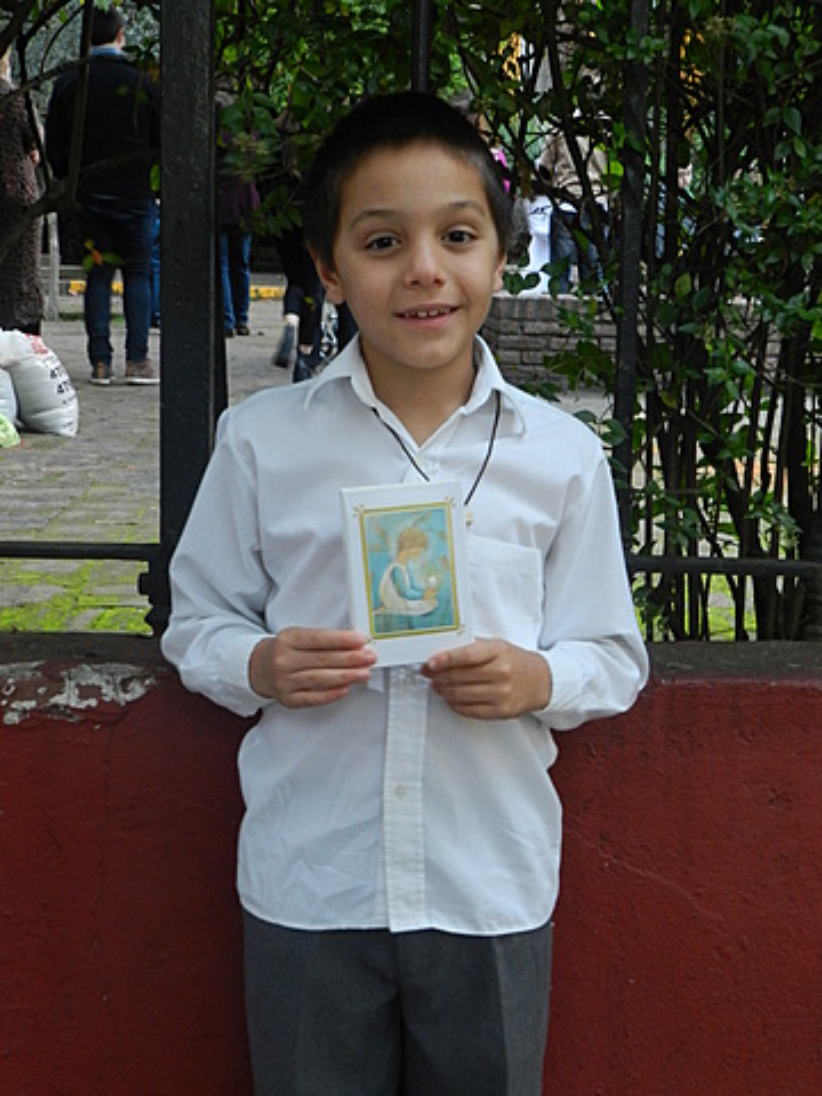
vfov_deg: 36.2
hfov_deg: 27.5
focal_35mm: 53
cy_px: 548
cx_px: 411
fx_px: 1678
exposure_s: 1/5
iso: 400
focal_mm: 9.4
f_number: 4.4
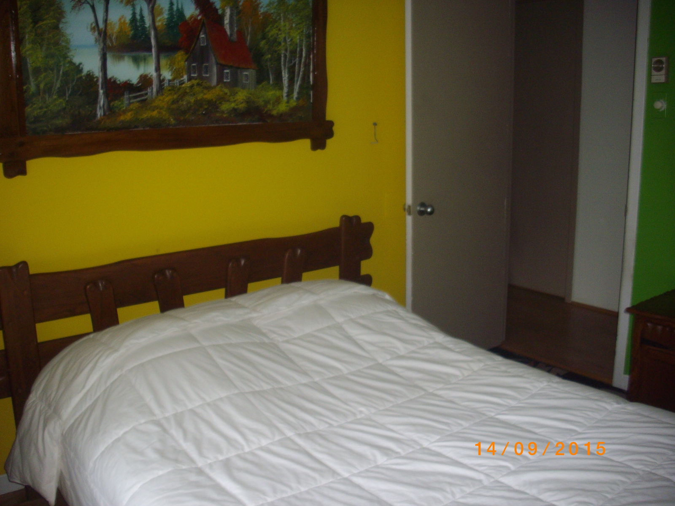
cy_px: 253
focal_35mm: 37
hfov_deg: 50.1
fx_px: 721
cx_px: 338
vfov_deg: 38.7
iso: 160
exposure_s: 1/50
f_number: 2.8
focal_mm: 6.2
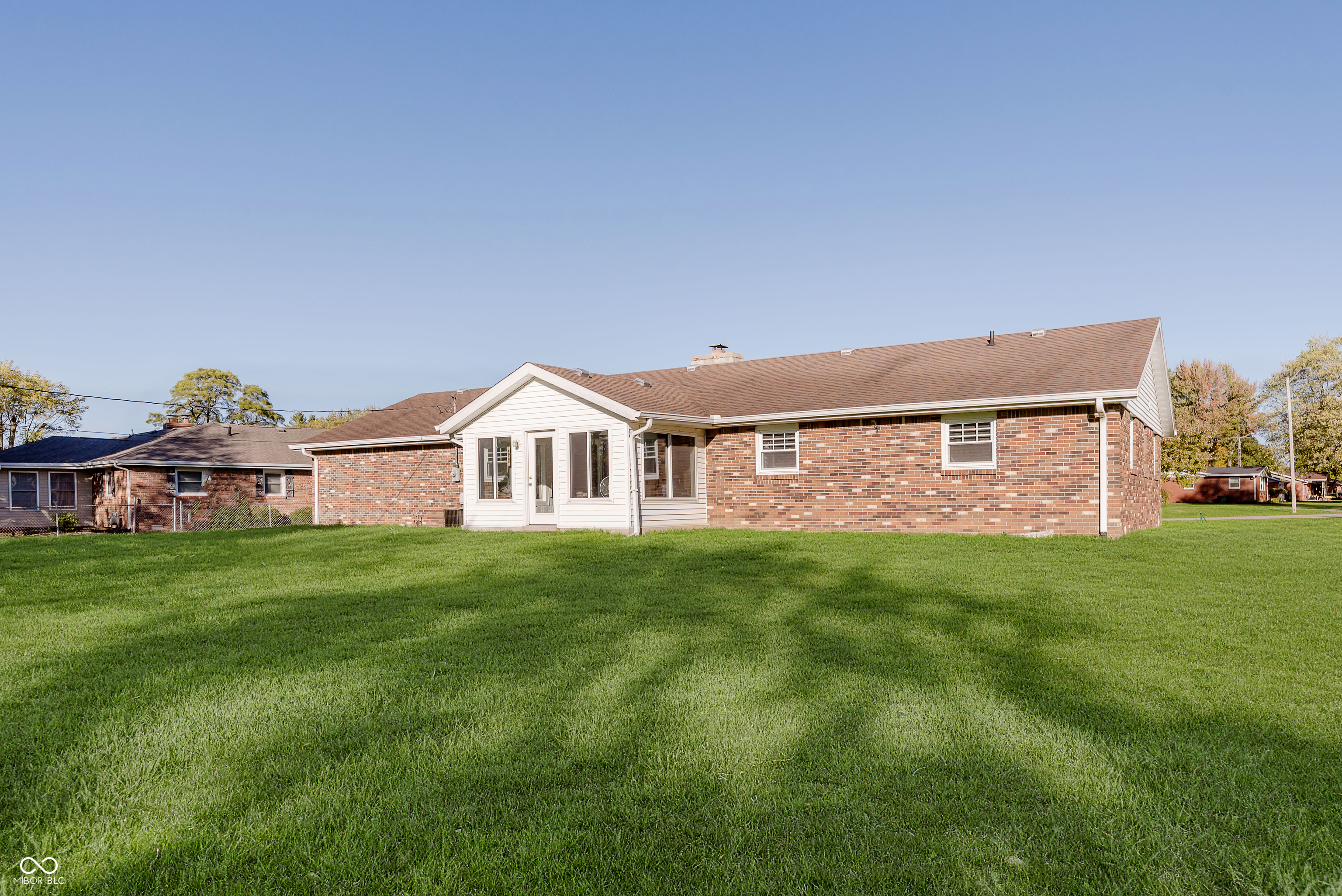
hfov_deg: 78.6
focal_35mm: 22
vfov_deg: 57.3
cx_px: 671
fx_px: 820
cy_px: 448
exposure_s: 1/2500
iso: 320
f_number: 5.6
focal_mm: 22
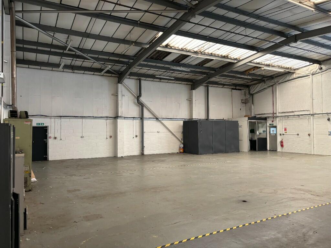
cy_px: 124
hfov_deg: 67.3
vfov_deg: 53.1
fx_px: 249
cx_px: 166
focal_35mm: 26
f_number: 1.6
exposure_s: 1/50
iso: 160
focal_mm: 5.96
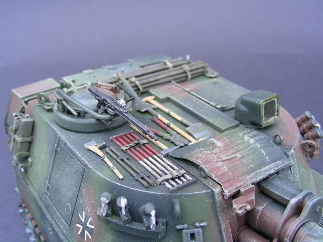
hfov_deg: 42.9
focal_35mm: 44
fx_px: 411
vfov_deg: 32.9
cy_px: 121
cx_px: 162
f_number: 3.5
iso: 50
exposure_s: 1/7
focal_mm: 7.4
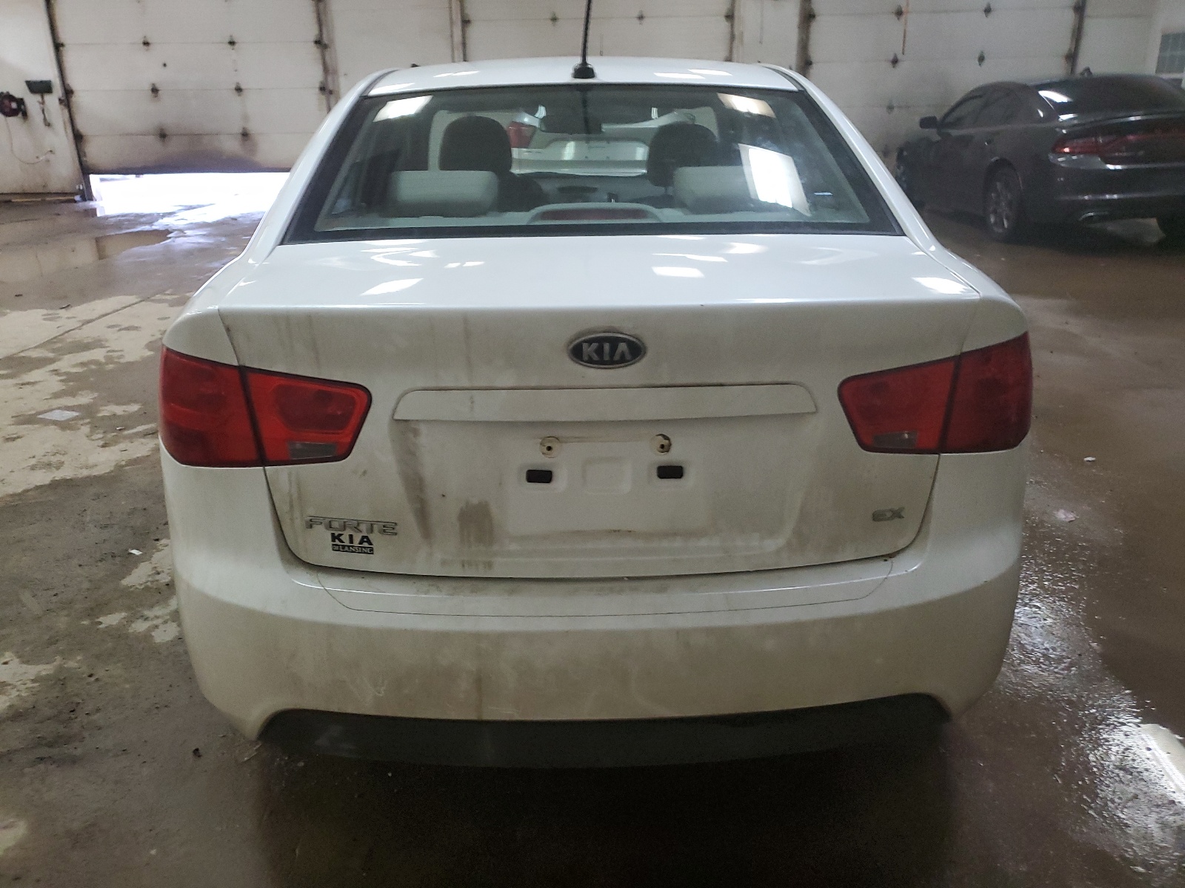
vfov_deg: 53.1
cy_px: 444
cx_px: 592
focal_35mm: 26
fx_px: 890
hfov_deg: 67.3
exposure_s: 1/40
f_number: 1.5
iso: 302
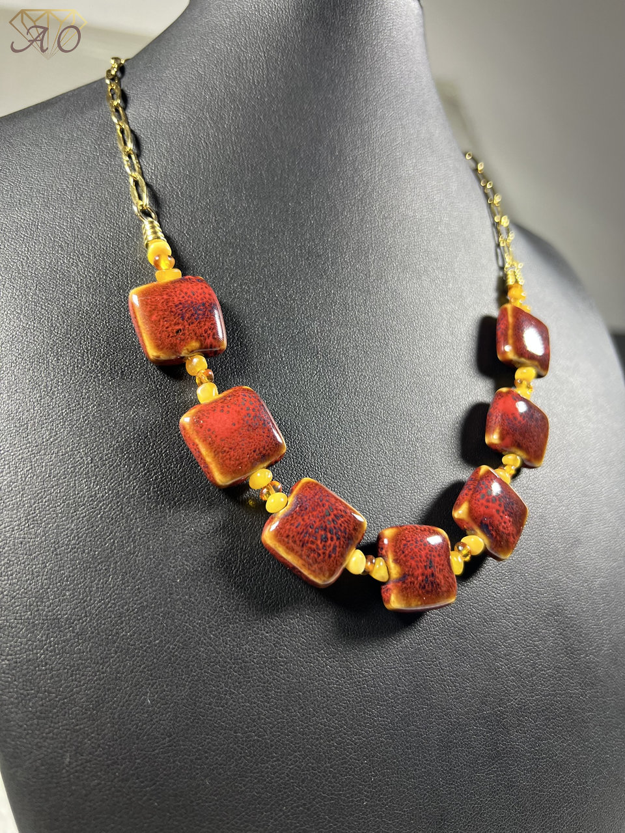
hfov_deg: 53.1
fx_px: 626
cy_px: 416
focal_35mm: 26
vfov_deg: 67.3
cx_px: 312
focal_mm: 5.7
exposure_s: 1/60
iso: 125
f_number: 1.5
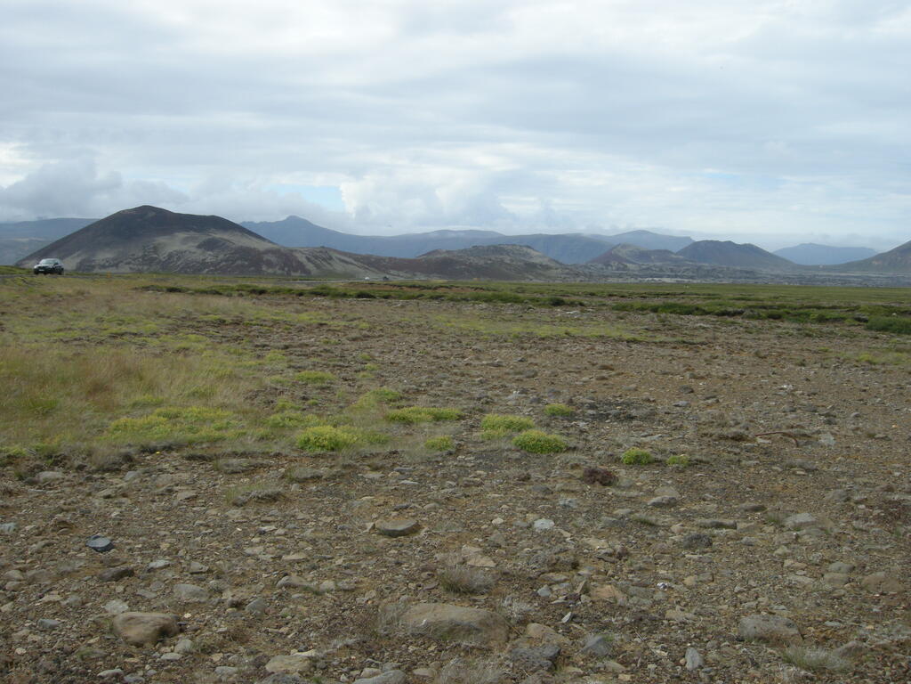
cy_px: 342
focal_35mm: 35
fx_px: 921
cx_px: 456
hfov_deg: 52.6
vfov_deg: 40.7
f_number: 6.1
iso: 100
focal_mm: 7.5
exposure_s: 1/313
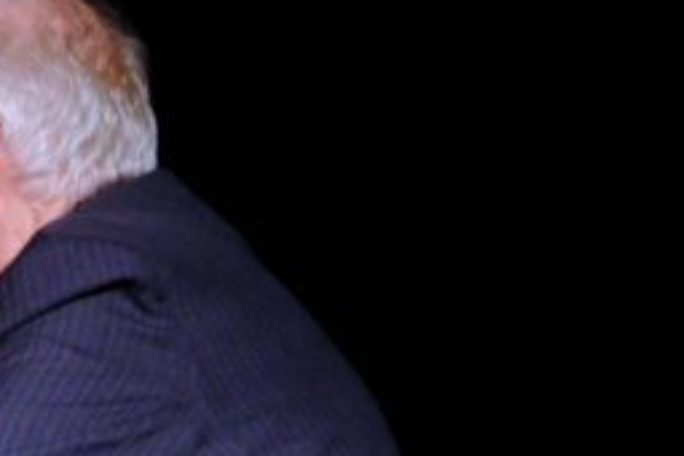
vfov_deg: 7.1
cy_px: 440
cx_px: -502
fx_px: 3667
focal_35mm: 193
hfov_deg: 10.1
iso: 800
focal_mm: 33.9
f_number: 4
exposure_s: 1/80
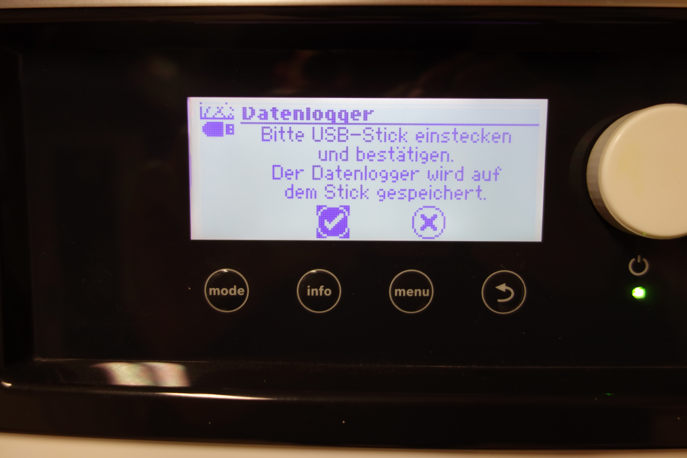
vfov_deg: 46.4
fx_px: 534
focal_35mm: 28
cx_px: 344
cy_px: 229
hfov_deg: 65.5
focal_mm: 10.4
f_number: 1.8
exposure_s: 1/40
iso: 125
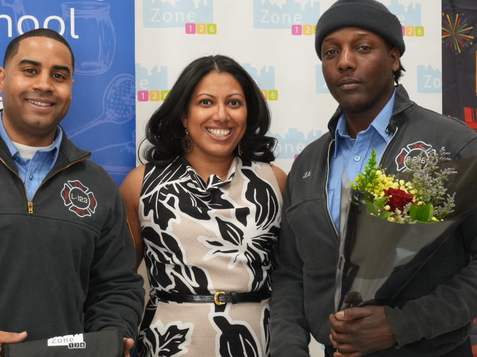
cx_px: 207
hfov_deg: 20.2
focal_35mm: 97
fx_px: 1336
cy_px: 195
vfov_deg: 15.2
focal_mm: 50
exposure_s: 1/25
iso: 2500
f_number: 10
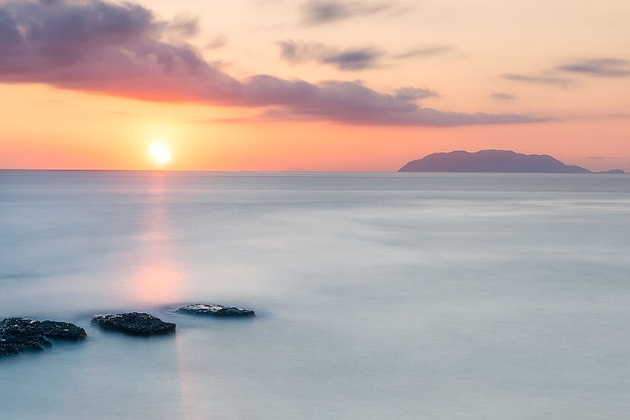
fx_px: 993
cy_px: 336
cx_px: 116
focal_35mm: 57
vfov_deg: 23.5
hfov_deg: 34.0
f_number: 8
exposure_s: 172
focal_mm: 19.6
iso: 100
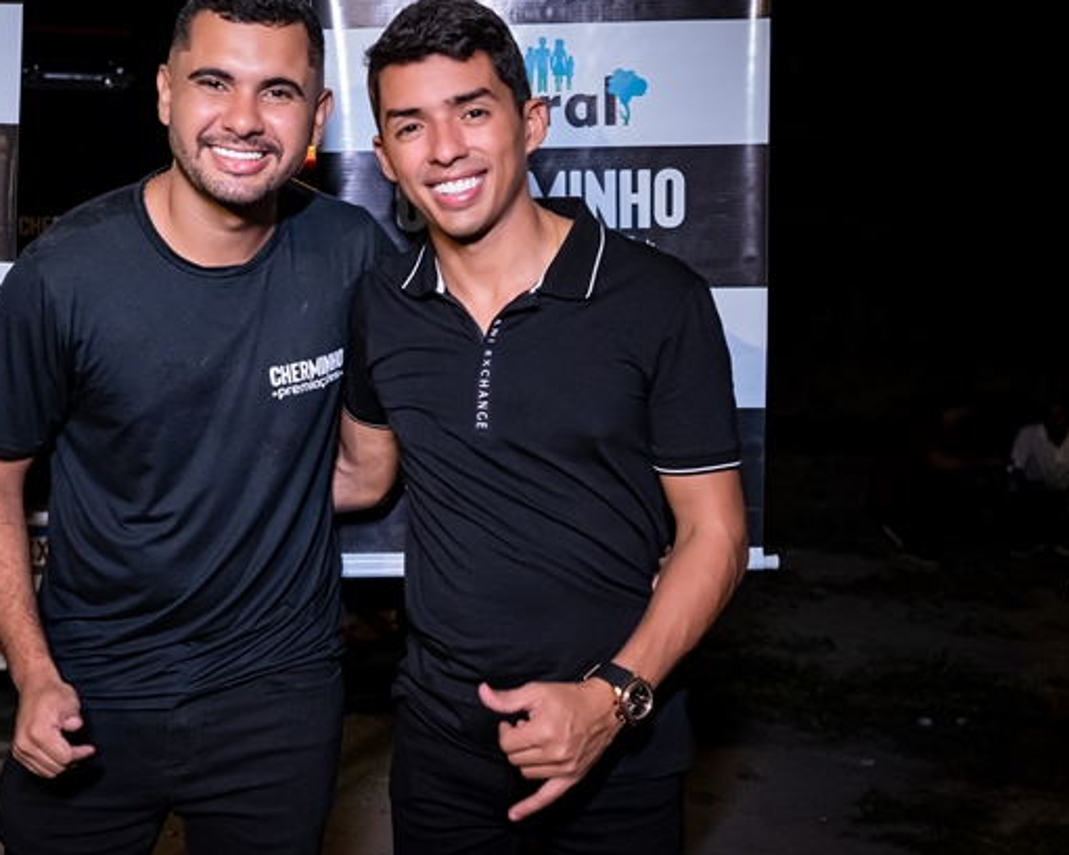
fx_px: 1551
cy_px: 422
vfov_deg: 30.8
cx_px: 346
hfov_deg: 37.6
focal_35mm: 49
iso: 2000
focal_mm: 24
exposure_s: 1/200
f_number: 2.8
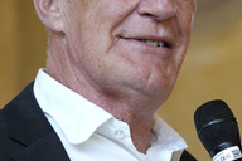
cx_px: 175
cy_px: 29
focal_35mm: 469
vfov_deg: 2.9
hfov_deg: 4.4
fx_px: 3152
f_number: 6.3
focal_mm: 200
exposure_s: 1/160
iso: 1250
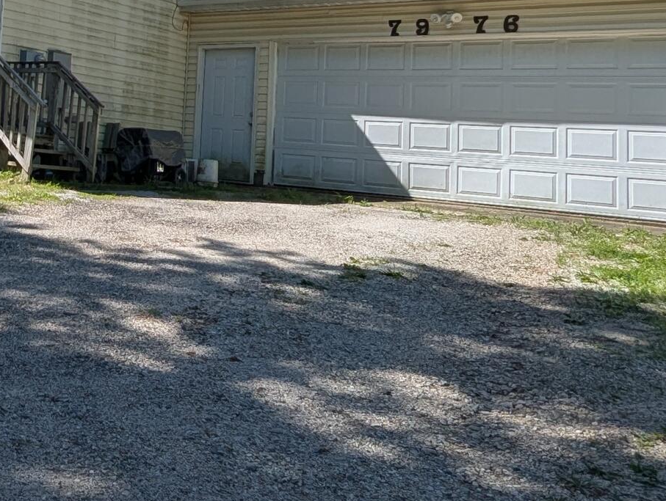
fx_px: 829
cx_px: -78
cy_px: 35
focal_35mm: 43
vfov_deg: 31.8
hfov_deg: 36.6
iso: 46
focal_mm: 1.95
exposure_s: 1/1065
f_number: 2.2
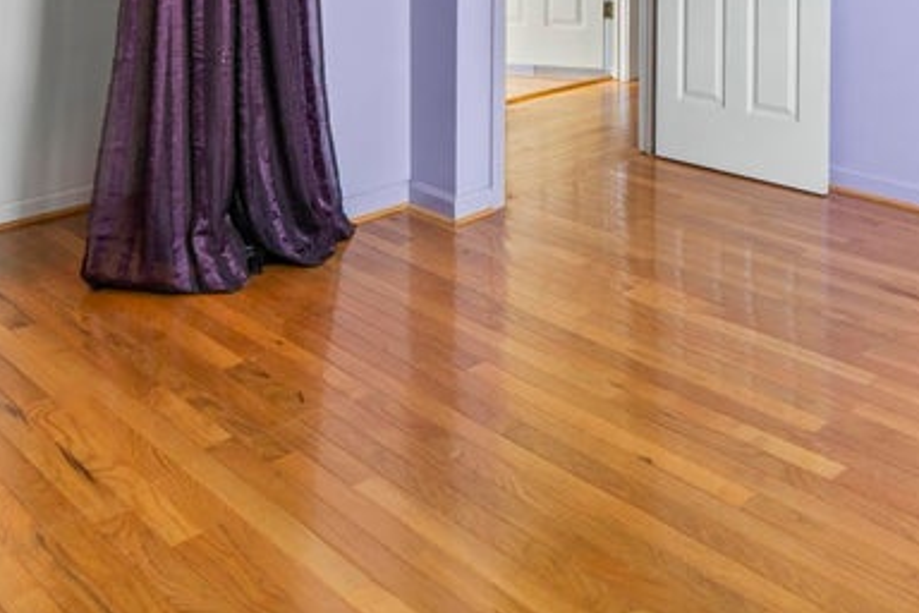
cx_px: 783
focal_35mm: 40
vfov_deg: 28.5
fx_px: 1021
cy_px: -146
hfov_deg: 45.1
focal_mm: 16
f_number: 2.8
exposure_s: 1/15
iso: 250
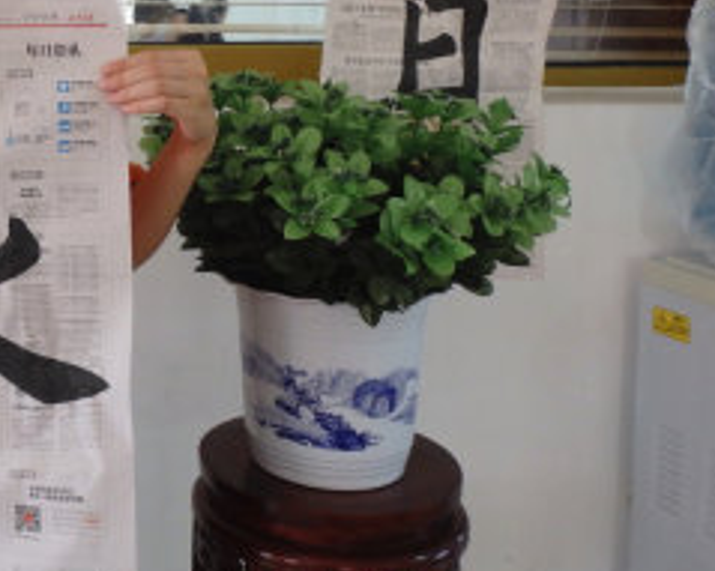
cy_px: 88
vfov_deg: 29.3
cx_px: 36
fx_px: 1058
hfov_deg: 34.6
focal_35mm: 50
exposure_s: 1/30
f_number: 3
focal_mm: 4.5
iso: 320
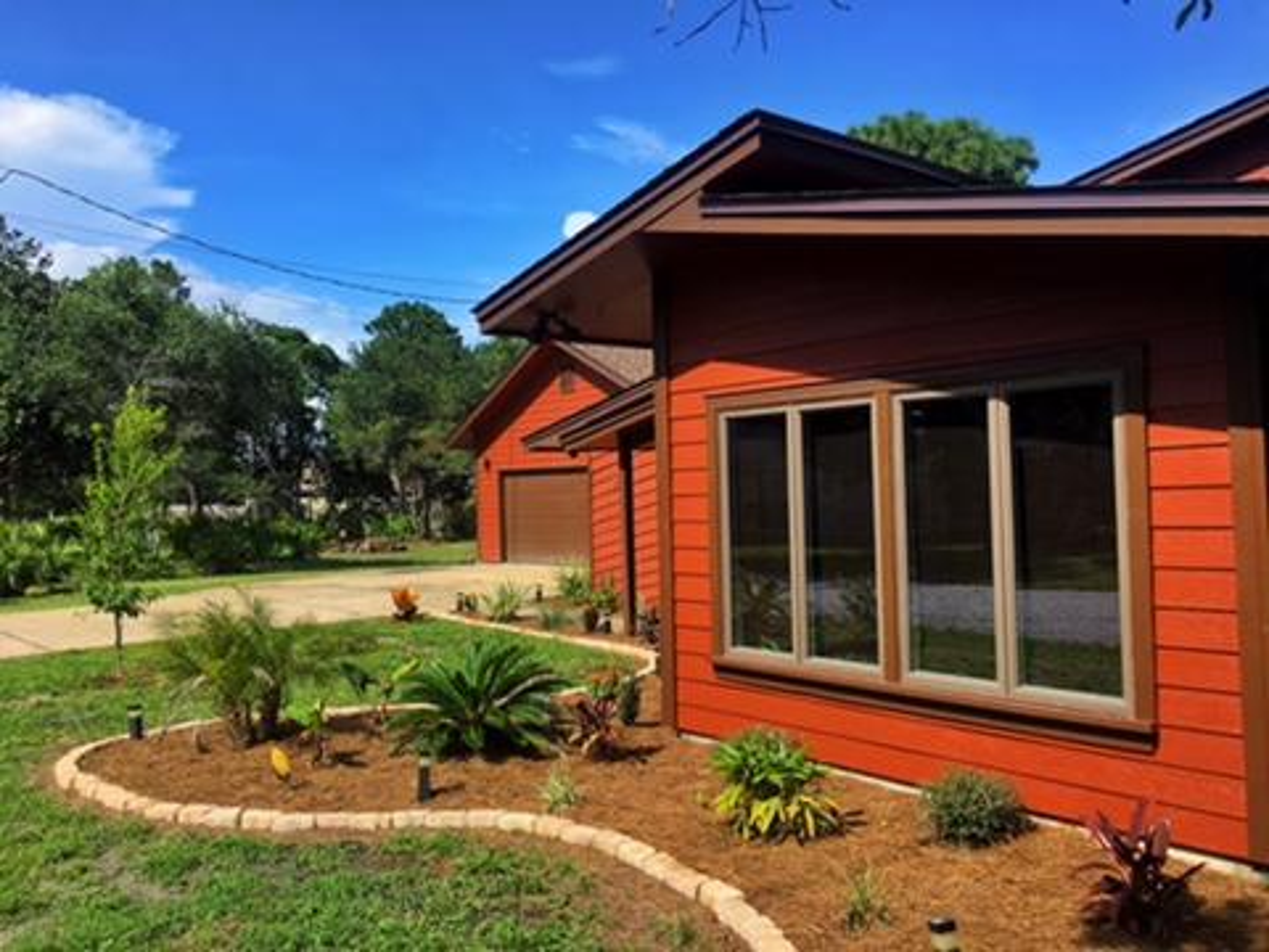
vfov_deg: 48.2
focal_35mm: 29
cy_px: 476
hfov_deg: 61.7
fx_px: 1063
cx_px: 634
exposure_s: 1/1374
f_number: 2.2
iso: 25
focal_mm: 4.15
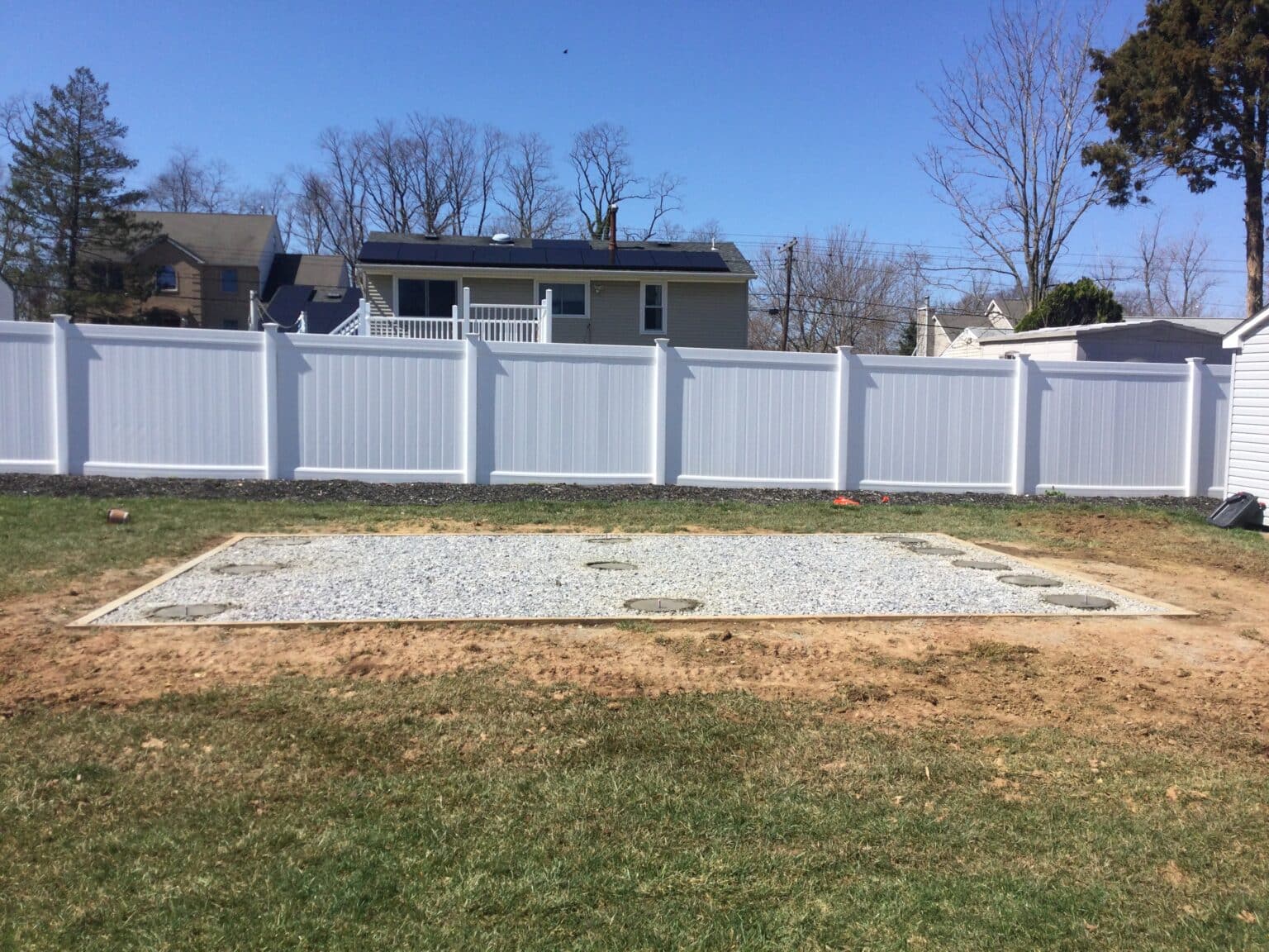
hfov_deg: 58.4
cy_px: 476
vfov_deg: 45.4
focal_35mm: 31
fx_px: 1136
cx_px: 634
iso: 25
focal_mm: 3.3
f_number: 2.4
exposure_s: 1/1431
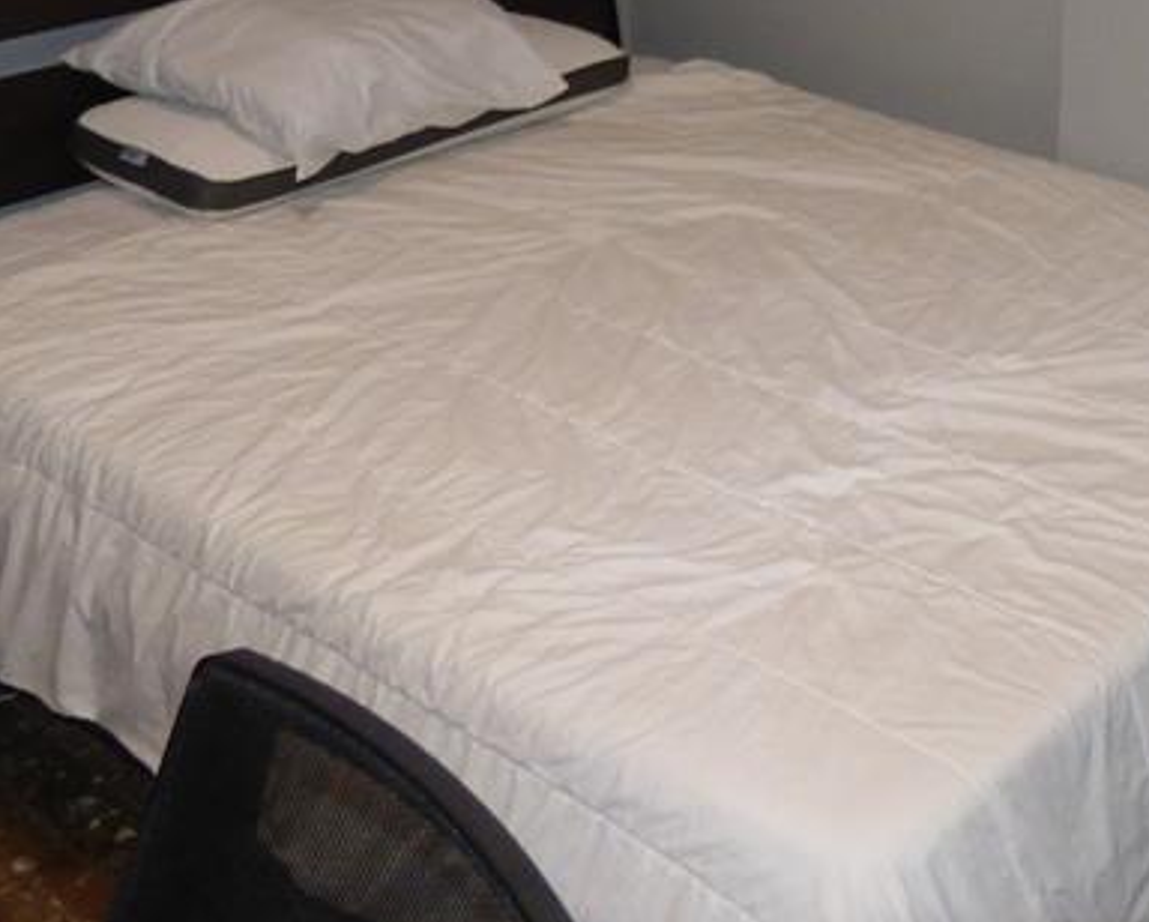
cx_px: 1095
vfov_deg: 26.3
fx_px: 1770
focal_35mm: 52
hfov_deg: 33.5
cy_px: -153
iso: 400
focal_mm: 3.58
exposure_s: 1/60
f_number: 2.8
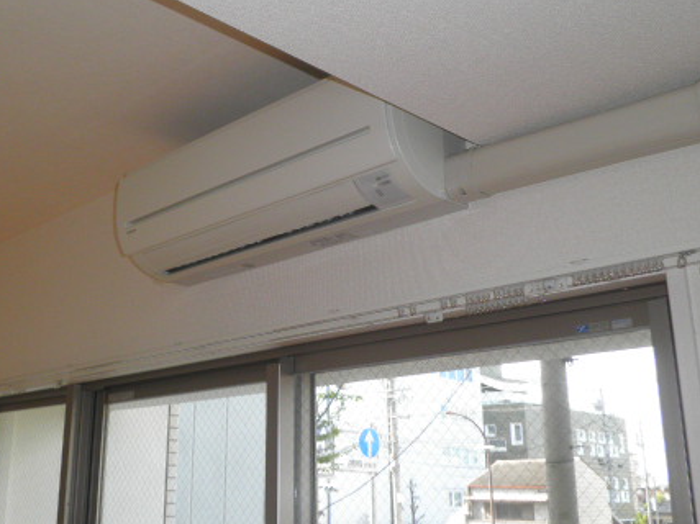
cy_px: 228
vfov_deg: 36.7
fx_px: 788
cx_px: 270
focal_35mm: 39
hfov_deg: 47.5
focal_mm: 4.7
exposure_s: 1/80
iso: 64
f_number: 2.8
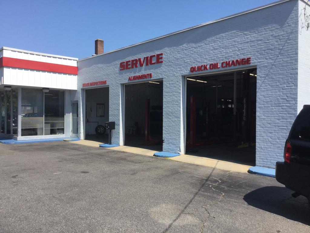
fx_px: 278
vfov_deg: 45.4
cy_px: 116
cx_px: 155
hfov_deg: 58.4
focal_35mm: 31
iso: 25
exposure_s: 1/1072
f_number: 2.4
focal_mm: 3.3
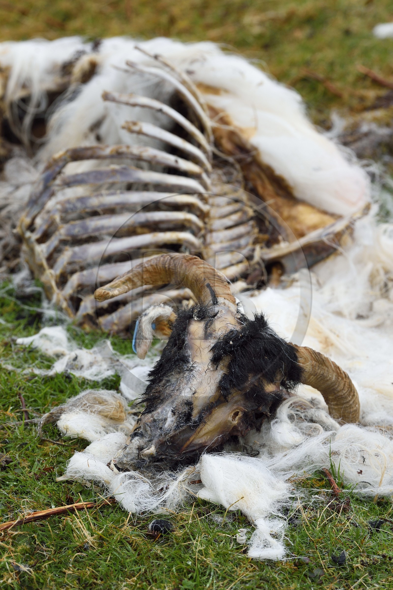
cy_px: 295
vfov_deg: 16.4
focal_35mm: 125
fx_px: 2048
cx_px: 196
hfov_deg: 11.0
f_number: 6.3
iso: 400
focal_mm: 125
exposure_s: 1/320
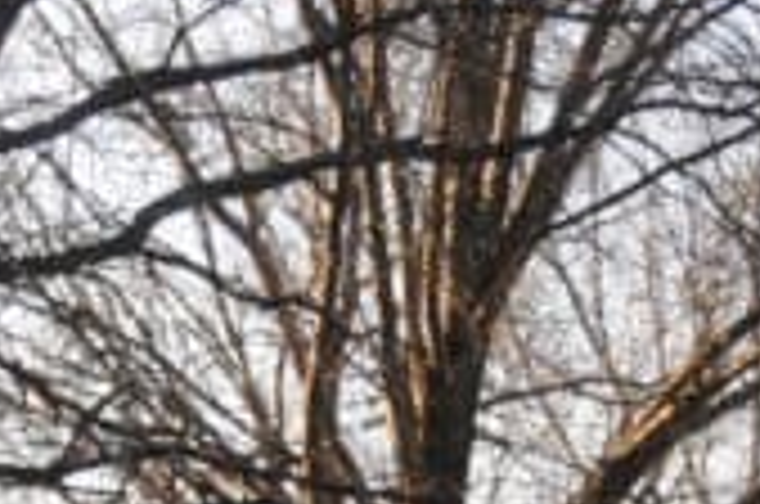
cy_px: 1467
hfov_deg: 6.5
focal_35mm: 319
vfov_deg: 4.2
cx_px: 27
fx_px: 6722
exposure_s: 1/160
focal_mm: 35
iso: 200
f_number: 6.3
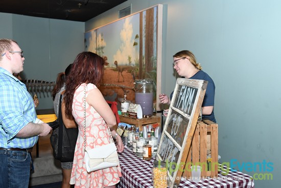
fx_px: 293
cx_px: 140
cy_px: 94
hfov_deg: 51.3
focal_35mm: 38
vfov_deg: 35.5
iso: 800
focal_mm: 25
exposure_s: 1/125
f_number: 3.2
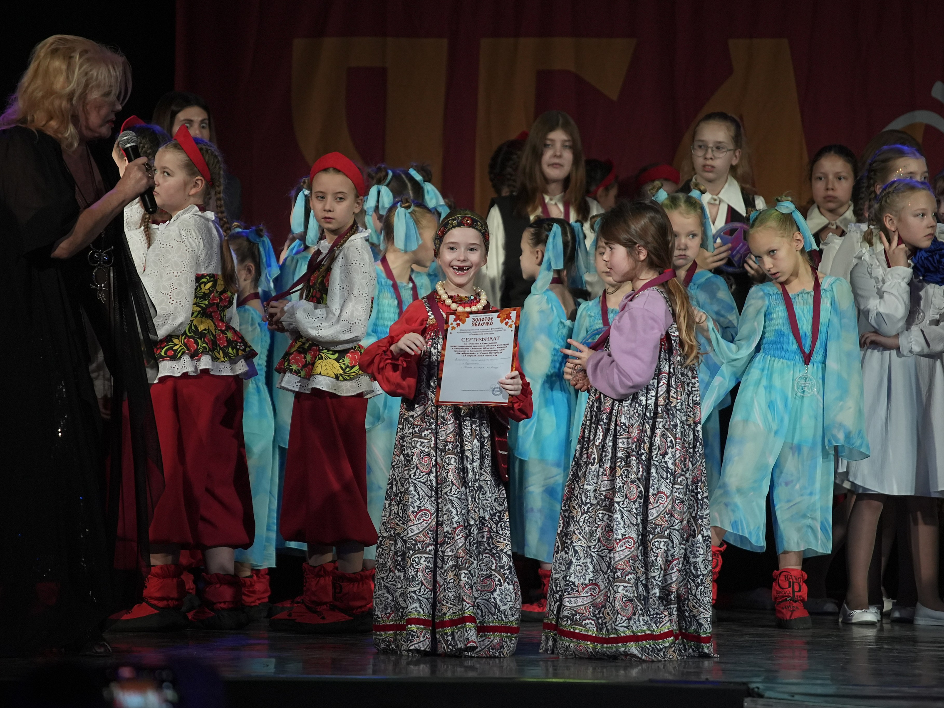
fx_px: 5918
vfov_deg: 6.8
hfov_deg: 9.1
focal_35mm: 217
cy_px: 355
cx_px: 445
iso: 2500
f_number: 4
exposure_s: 1/400
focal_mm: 200
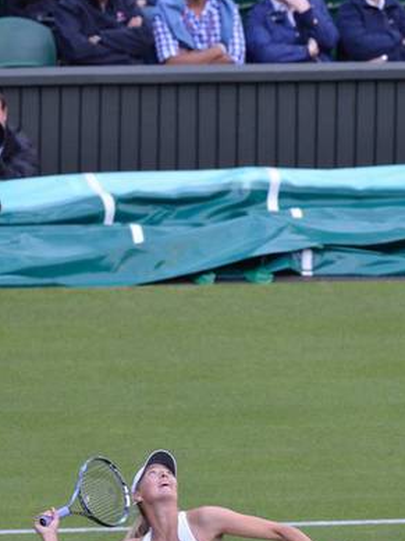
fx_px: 10532
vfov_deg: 2.9
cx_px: 254
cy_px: 402
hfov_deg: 2.2
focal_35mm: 674
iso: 1100
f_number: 5.3
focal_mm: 260
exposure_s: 1/1000
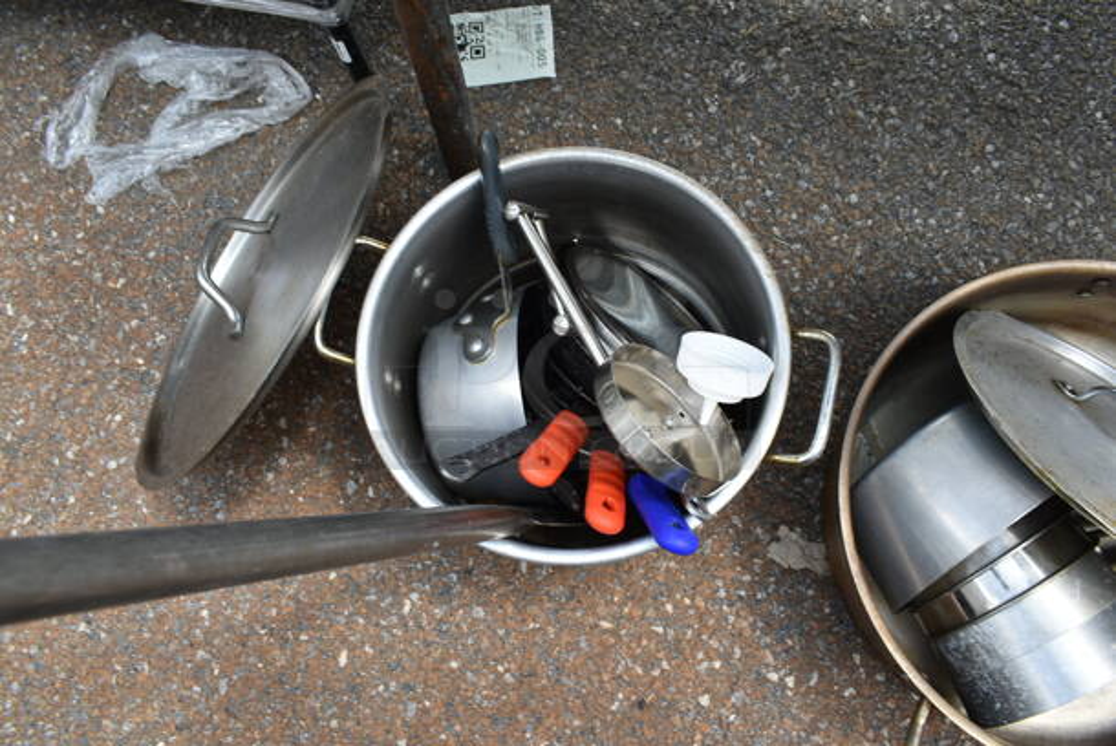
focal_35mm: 27
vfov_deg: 48.0
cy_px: 373
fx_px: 838
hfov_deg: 67.3
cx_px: 558
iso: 125
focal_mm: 18
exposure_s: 1/60
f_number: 8
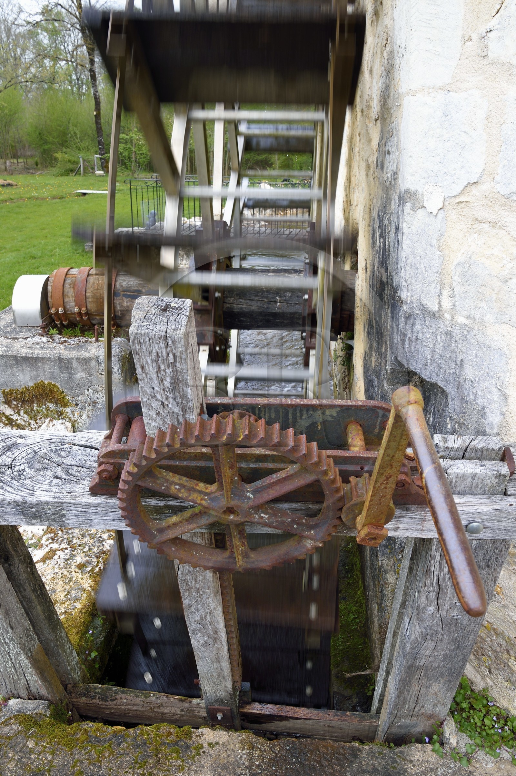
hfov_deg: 42.3
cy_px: 388
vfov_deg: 60.3
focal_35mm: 31
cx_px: 258
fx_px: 667
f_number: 14
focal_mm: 31
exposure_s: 1/40
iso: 200
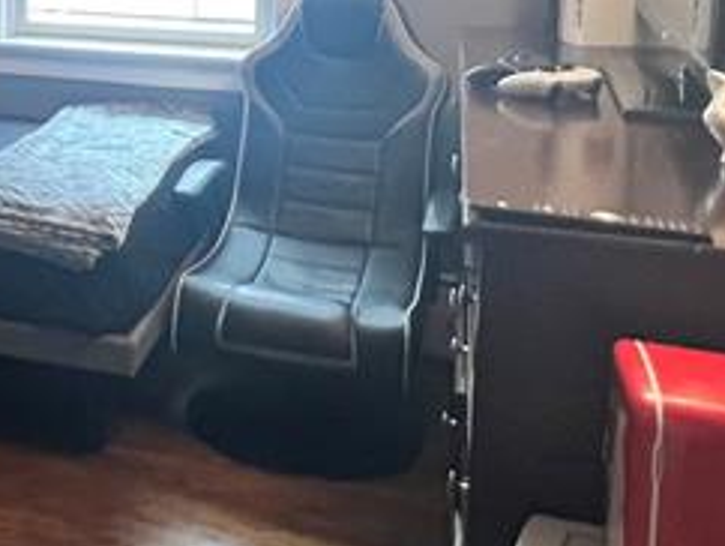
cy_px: -6
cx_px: -129
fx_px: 1153
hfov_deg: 30.1
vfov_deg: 25.3
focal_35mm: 55
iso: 800
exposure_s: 1/60
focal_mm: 1.57
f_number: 1.8
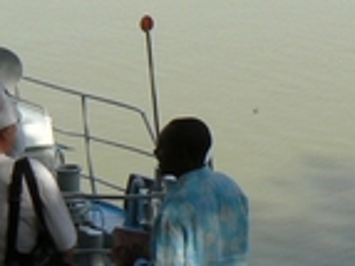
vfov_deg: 9.6
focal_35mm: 151
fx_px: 1547
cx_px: 84
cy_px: -109
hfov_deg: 13.0
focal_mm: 6
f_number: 5.6
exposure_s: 1/400
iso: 80
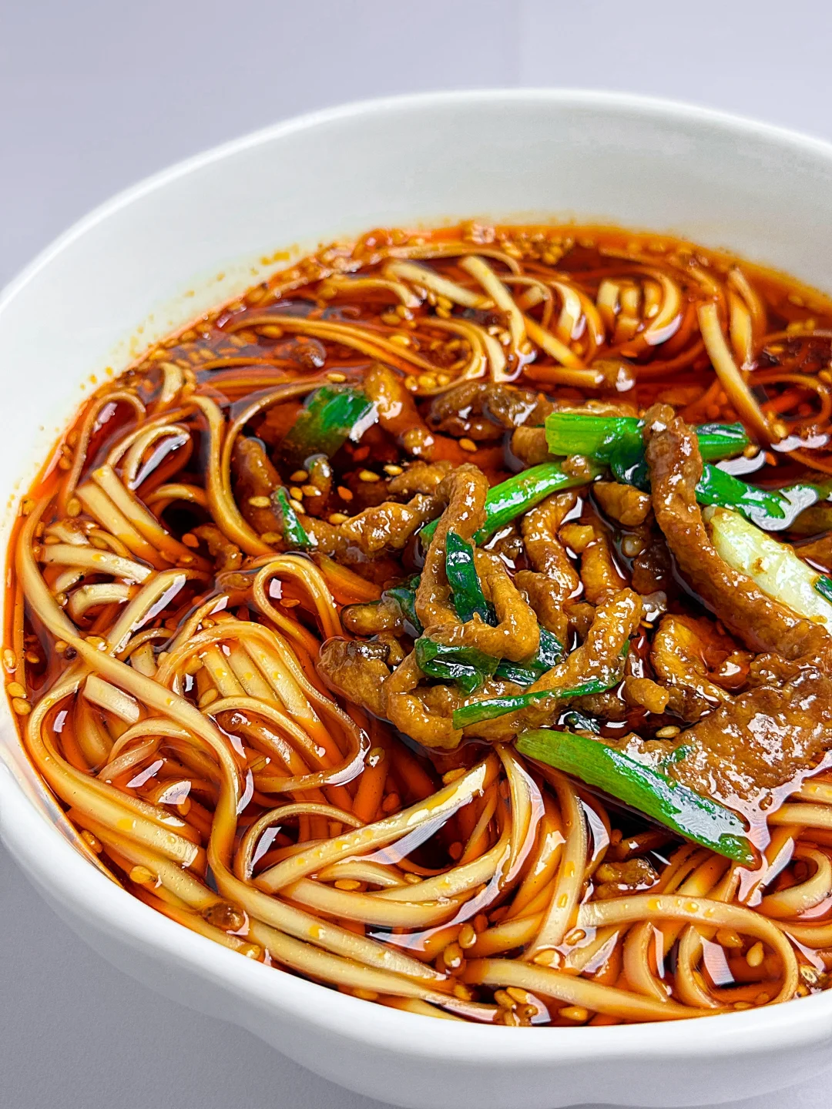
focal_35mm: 48
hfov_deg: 30.3
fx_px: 1538
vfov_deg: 39.7
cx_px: 416
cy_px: 554
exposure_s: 1/162
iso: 50
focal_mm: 6.76
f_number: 1.78
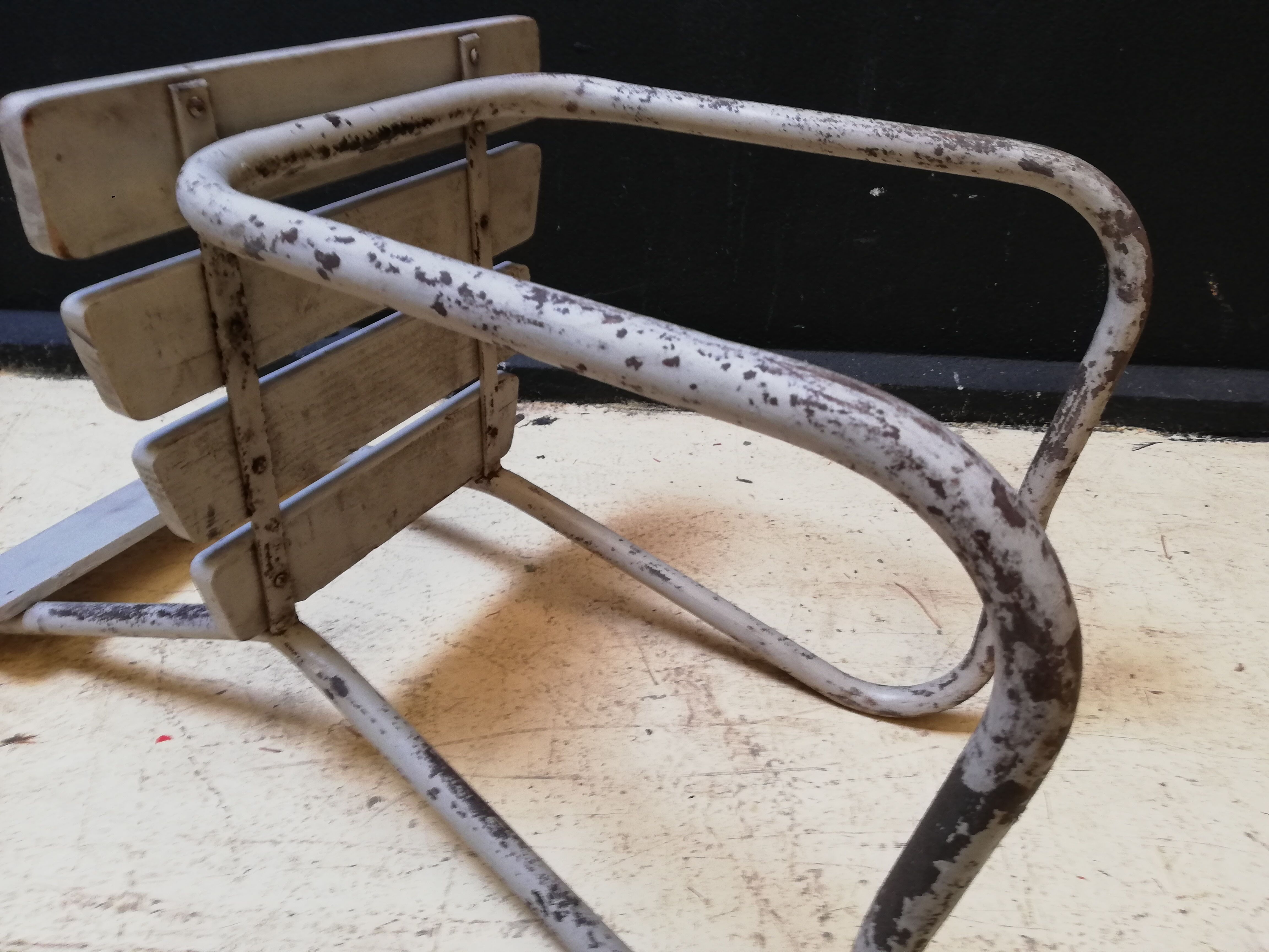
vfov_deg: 53.1
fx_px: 953
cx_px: 634
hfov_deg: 67.3
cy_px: 476
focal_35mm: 26
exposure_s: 1/33.3
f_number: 2.2
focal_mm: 3.81
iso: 200
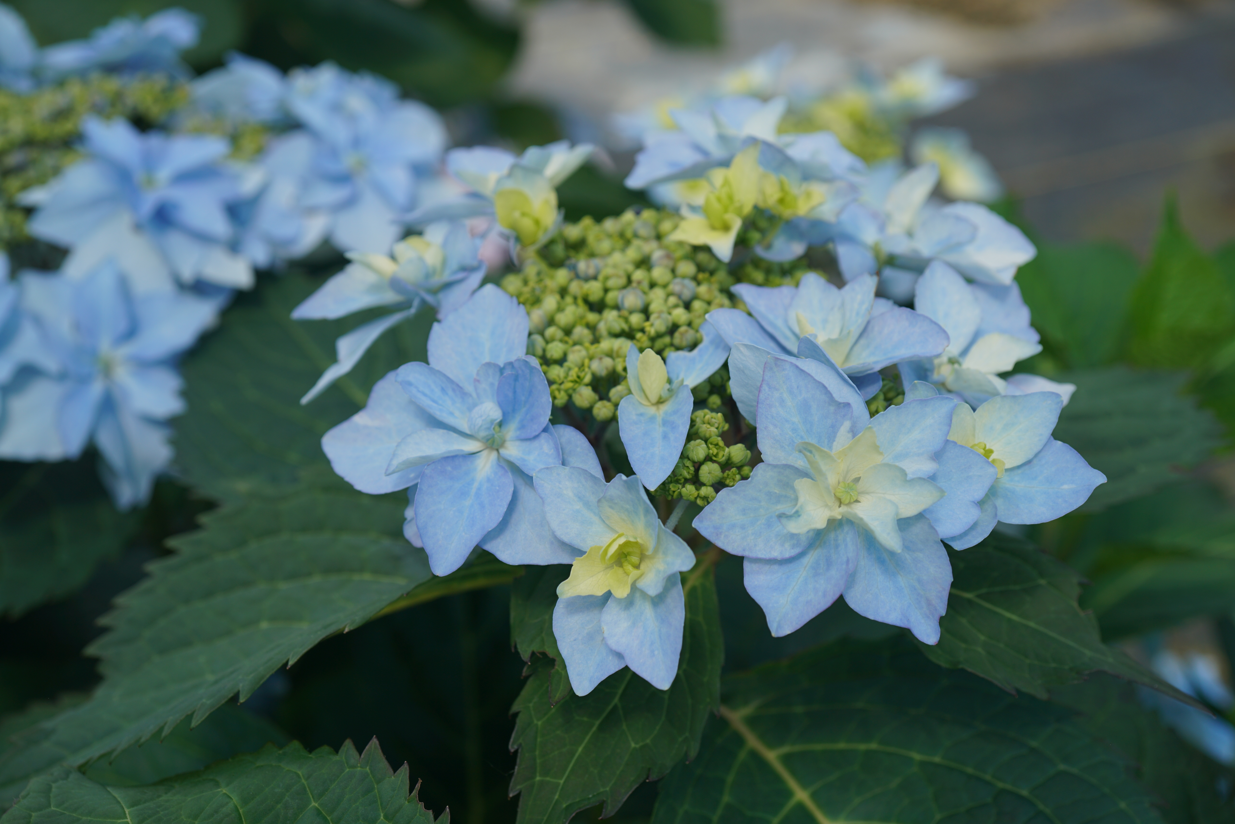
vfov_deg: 27.0
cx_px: 618
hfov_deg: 39.6
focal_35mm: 50
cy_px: 412
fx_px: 1716
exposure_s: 1/160
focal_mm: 50
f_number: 6.3
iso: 100
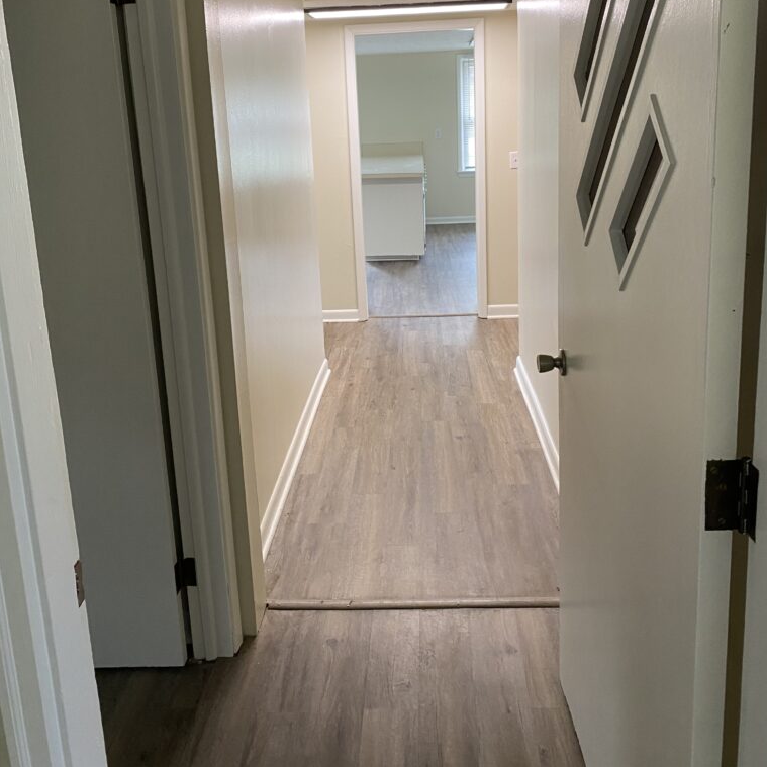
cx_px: 387
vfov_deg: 51.7
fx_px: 777
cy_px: 268
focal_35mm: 31
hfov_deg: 52.5
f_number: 1.8
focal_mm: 4.25
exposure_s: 1/60
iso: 125
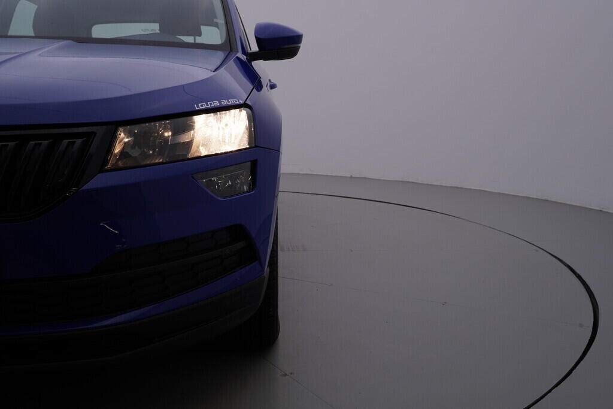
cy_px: 204
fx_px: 613
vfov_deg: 36.9
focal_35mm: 36
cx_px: 306
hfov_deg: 53.1
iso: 125
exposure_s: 1/160
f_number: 5.6
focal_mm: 24
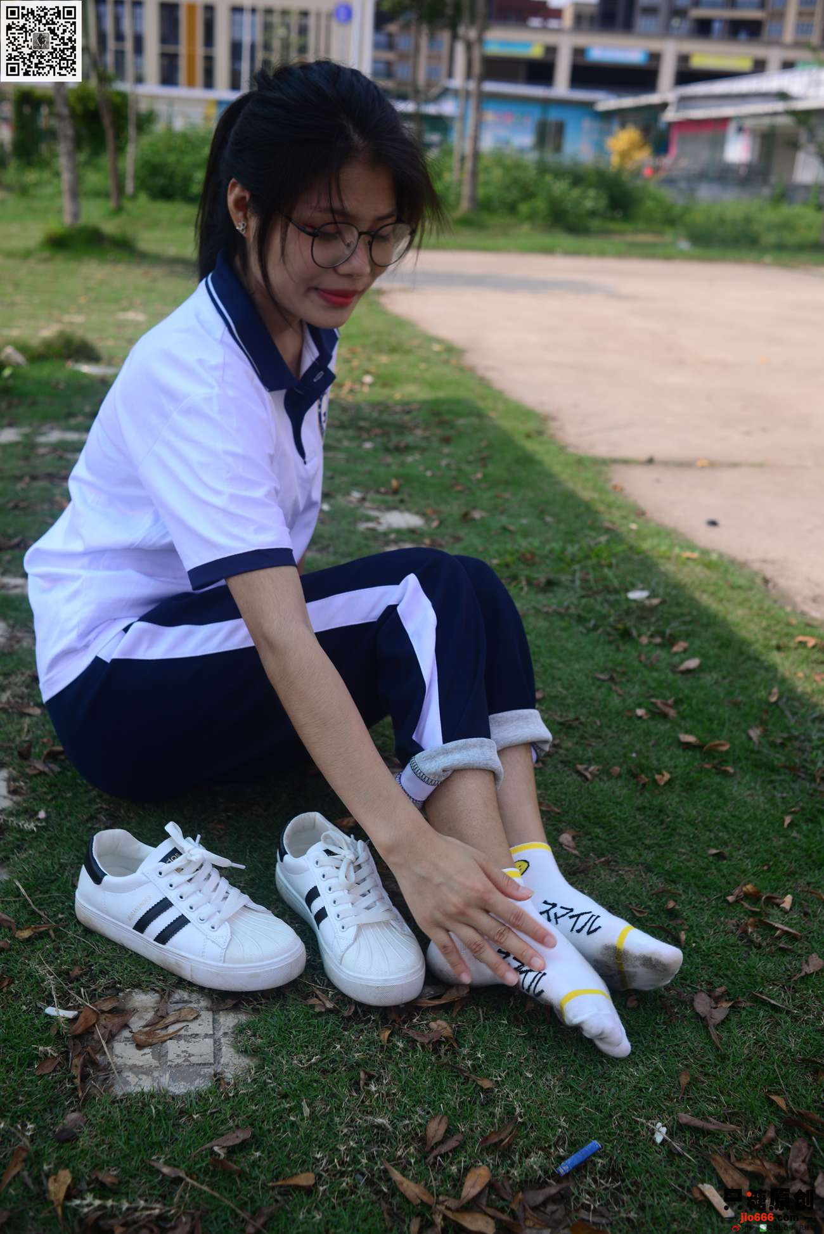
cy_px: 617
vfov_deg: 54.4
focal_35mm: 35
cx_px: 412
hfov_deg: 37.9
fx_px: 1200
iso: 100
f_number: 5.6
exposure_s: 1/500
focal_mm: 35
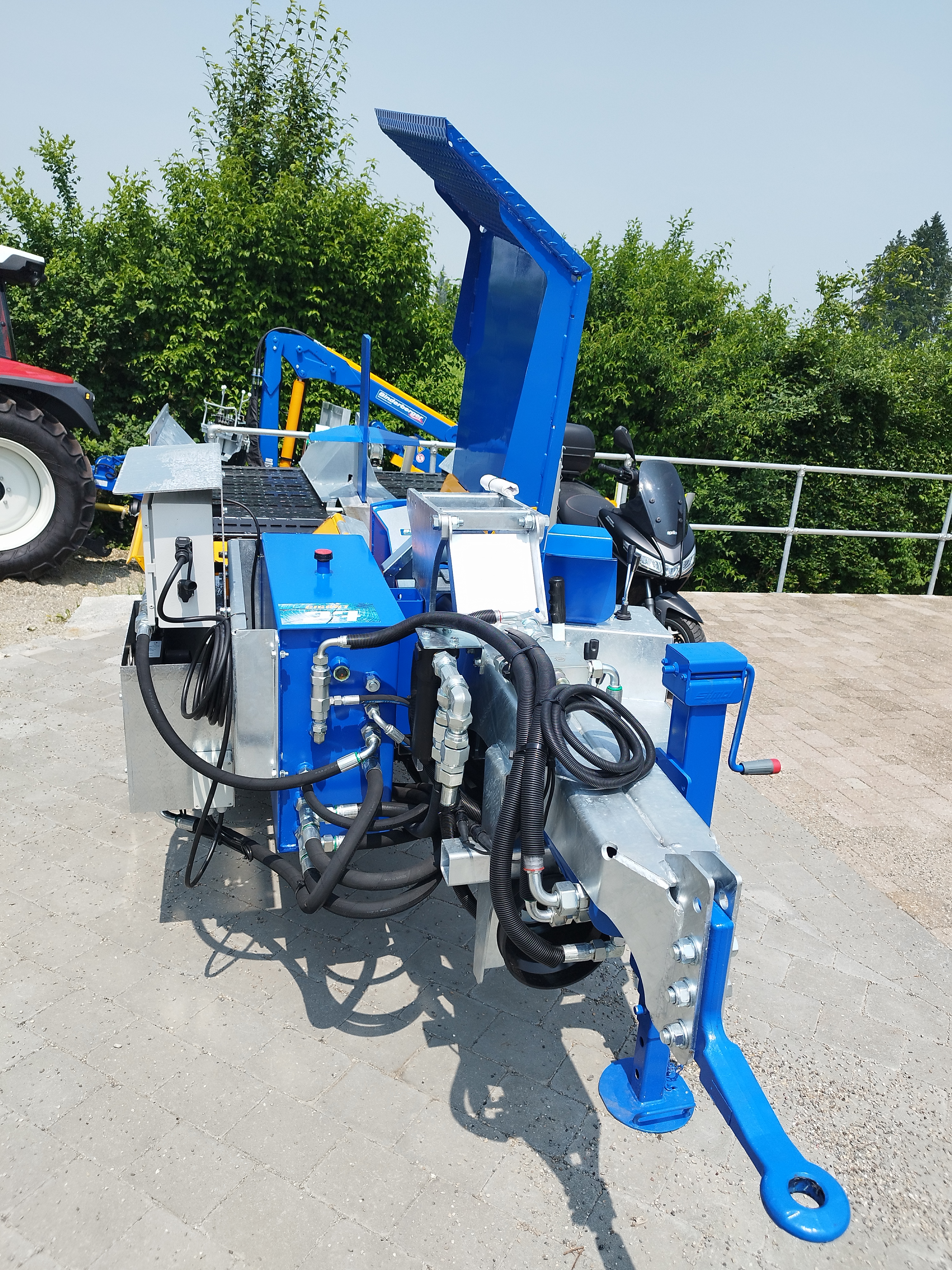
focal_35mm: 24
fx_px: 880
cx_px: 476
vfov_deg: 71.6
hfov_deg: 56.8
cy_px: 635
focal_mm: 5.89
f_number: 1.89
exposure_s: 1/710
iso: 50
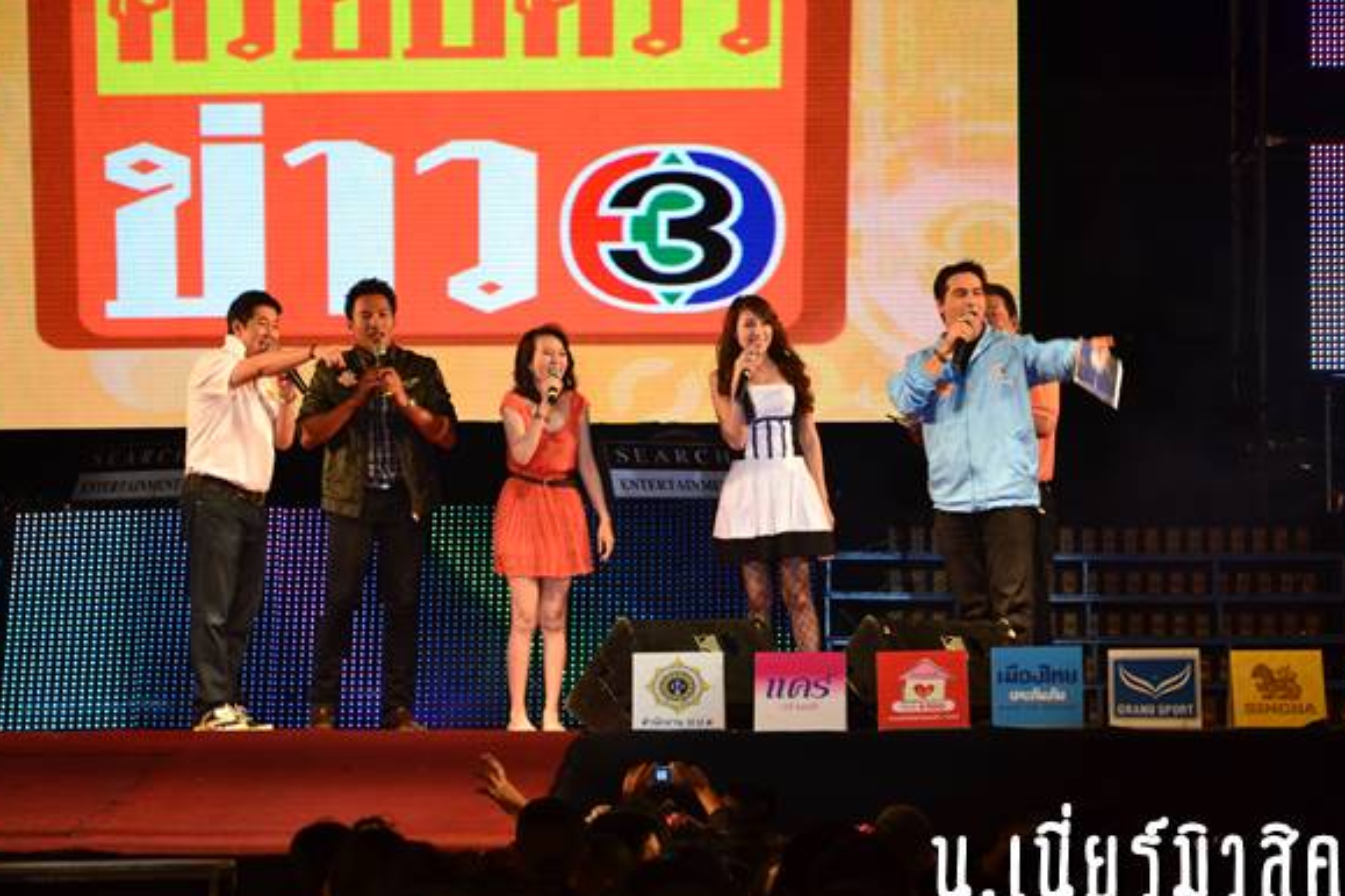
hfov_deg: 14.7
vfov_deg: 9.8
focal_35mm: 140
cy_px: 462
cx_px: 664
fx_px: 5230
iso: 400
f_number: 7.1
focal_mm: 90
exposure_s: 1/40
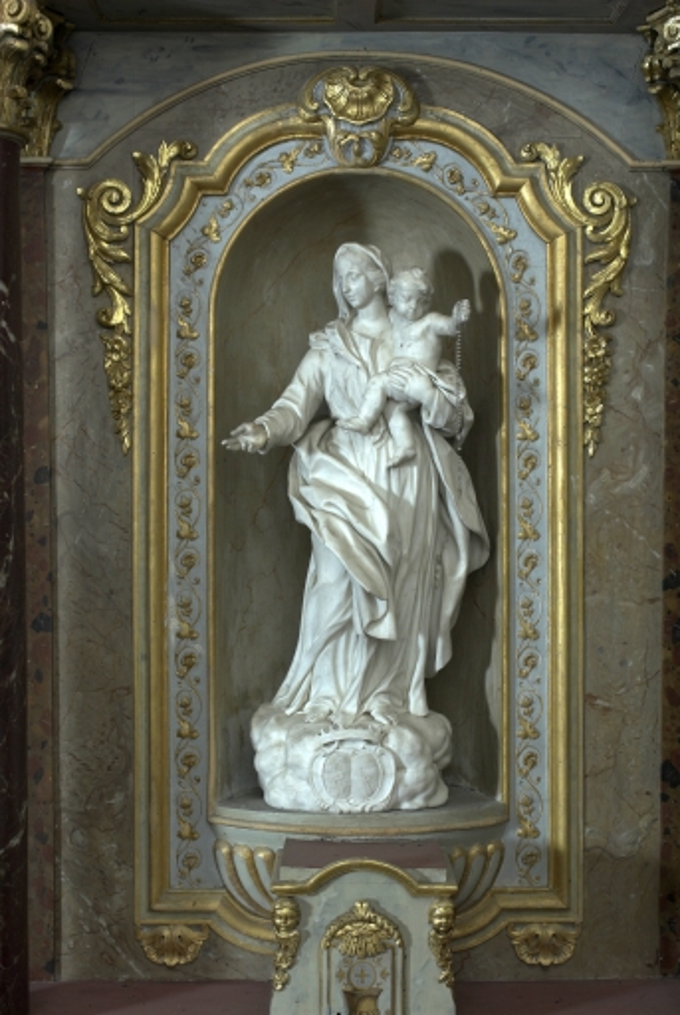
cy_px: 508
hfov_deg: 23.9
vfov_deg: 35.0
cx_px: 340
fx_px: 1609
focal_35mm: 57
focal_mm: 38
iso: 100
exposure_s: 1/60
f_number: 14
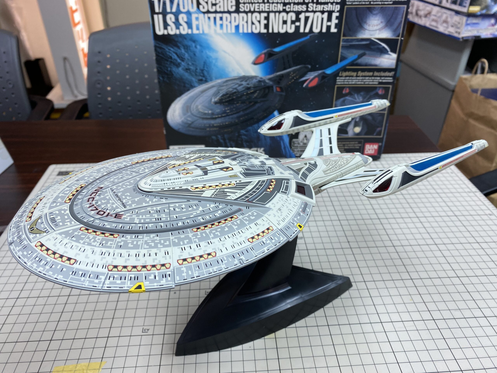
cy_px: 186
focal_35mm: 26
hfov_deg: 67.3
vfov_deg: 53.1
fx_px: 373
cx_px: 248
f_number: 1.8
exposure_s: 1/100
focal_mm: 4.25
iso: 80
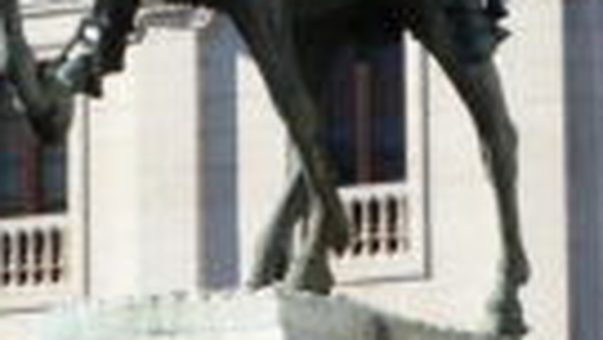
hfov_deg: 6.1
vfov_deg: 3.4
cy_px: -215
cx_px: 384
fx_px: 5677
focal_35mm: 355
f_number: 4
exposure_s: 1/800
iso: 100
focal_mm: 18.3
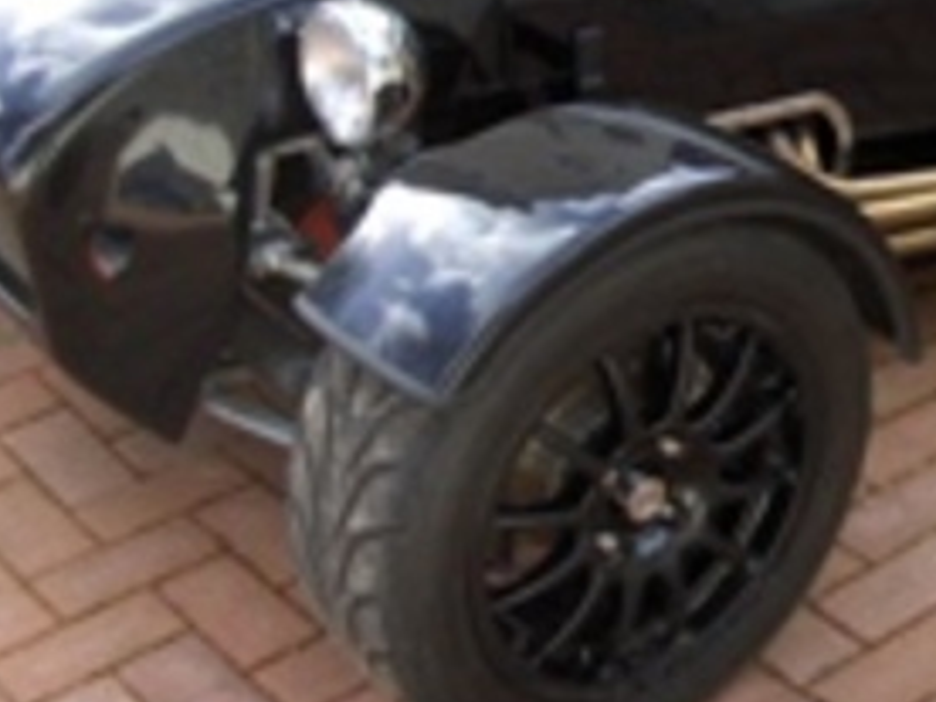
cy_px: 53
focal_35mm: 81
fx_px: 2190
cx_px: 851
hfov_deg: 23.5
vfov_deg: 17.9
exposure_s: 1/395
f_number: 2.6
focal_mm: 5.8
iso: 100
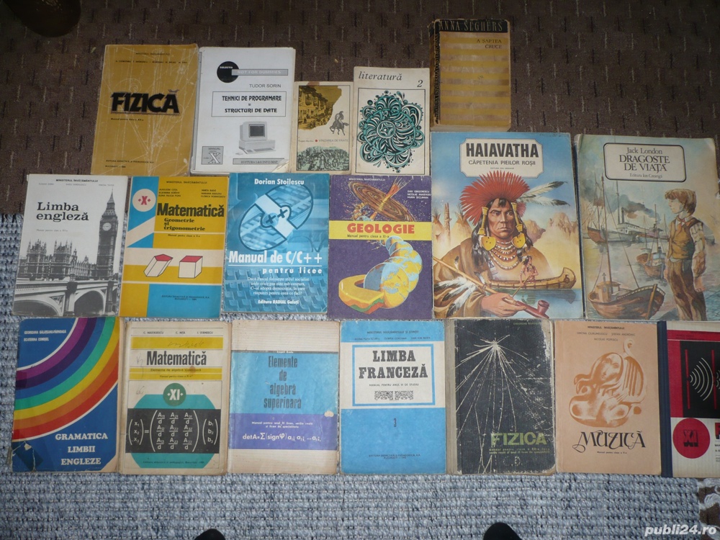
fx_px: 728
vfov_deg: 40.7
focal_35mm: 35
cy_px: 270
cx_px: 360
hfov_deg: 52.6
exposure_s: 1/30
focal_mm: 5.8
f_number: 2.8
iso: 100
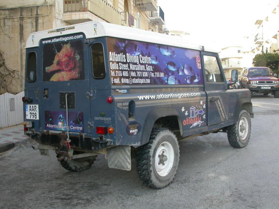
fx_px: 347
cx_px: 140
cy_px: 104
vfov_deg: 33.6
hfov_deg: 43.9
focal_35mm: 43
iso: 100
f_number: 4.4
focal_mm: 8.9
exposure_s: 1/118
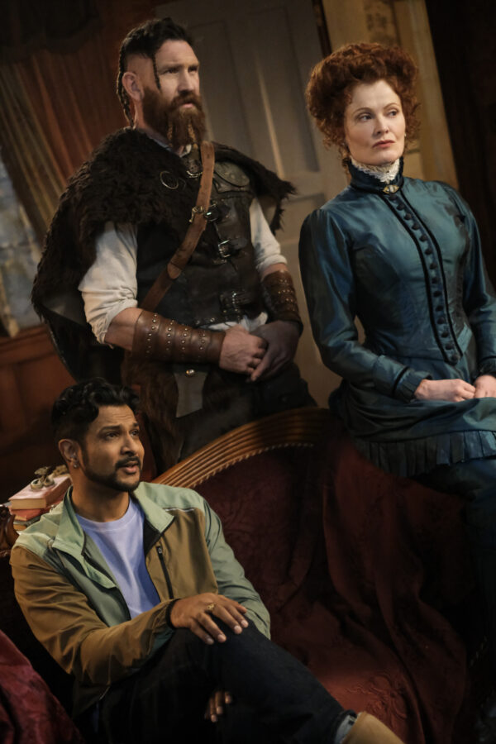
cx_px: 248
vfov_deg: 37.5
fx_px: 1095
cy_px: 372
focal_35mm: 53
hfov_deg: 25.5
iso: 6400
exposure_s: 1/125
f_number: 1.6
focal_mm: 35
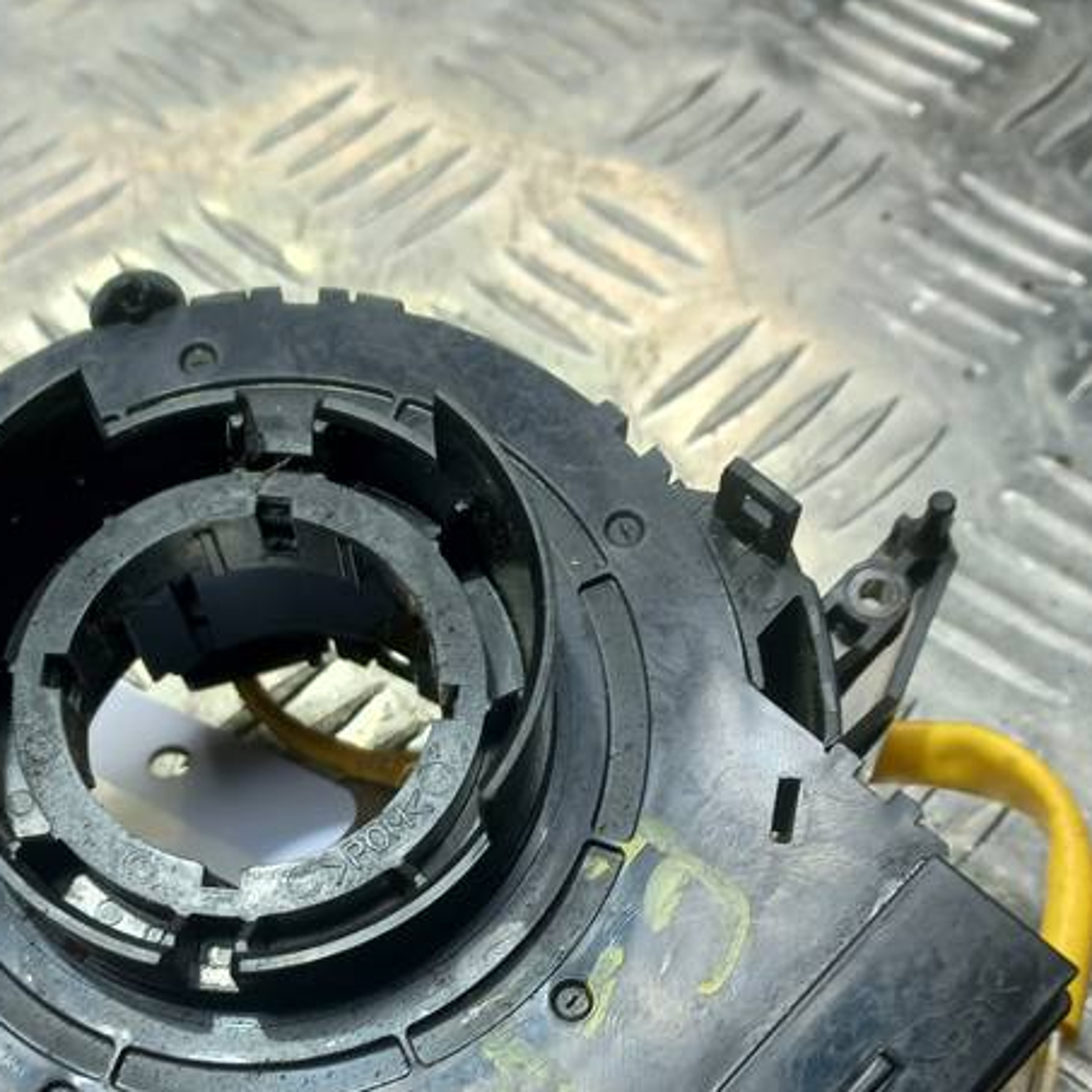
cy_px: 865
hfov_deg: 33.9
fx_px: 1785
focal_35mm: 50
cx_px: 431
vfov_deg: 33.1
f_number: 1.8
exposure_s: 1/50
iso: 32
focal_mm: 4.6
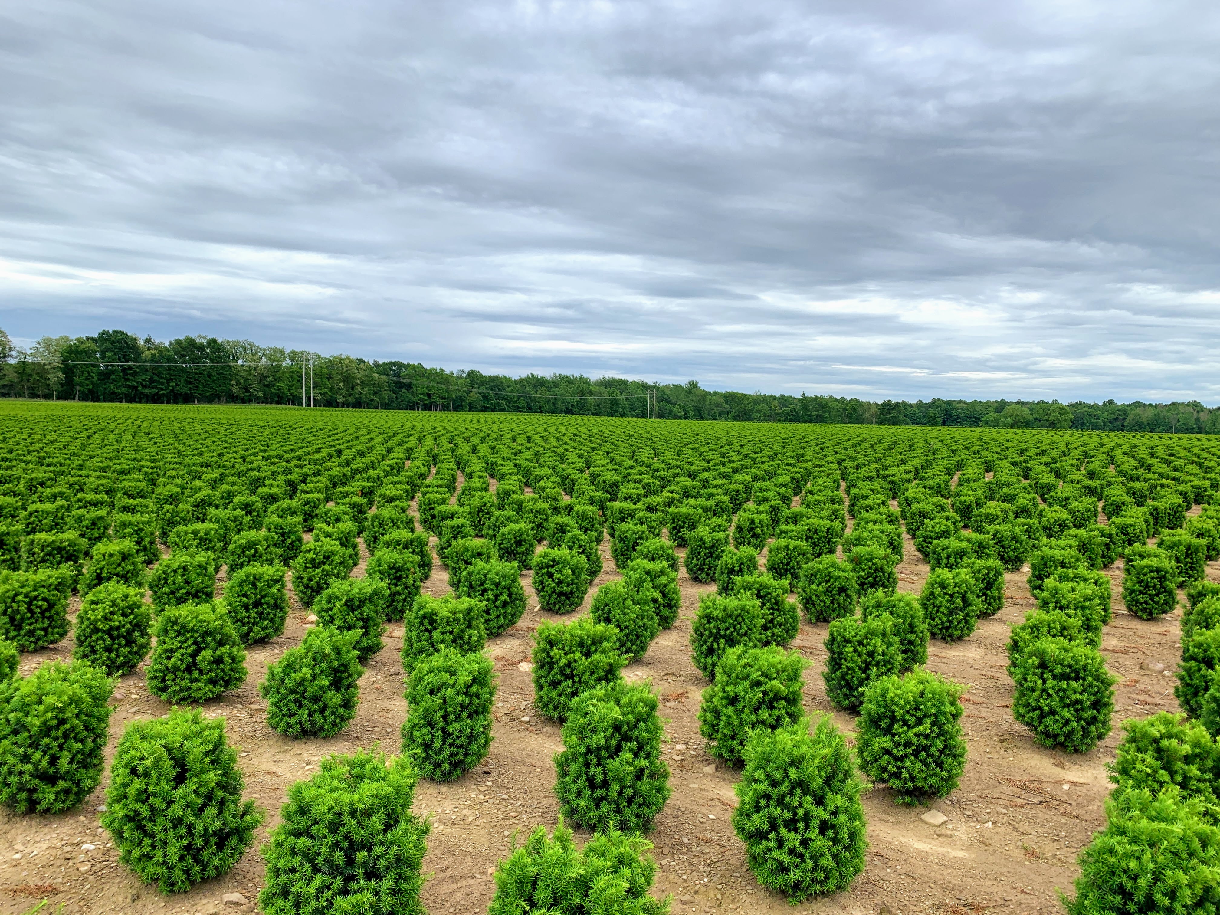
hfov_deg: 67.3
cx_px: 610
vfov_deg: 53.1
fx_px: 916
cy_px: 458
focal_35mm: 26
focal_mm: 4.25
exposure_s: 1/687
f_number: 1.8
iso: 25
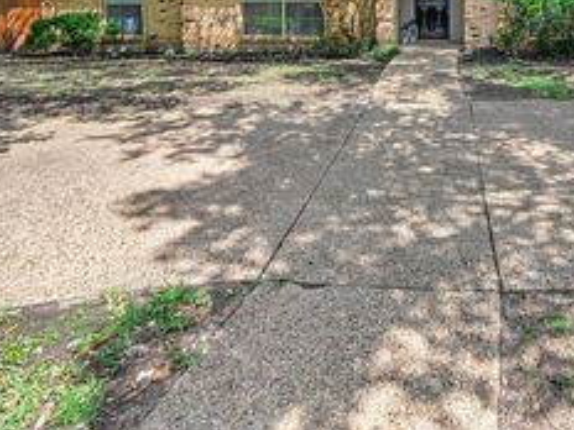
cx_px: 460
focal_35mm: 29
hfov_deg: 57.1
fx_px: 481
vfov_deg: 43.2
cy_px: 26
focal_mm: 14
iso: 125
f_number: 8
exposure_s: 1/125
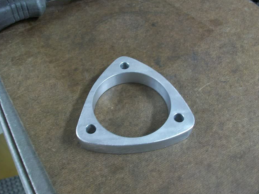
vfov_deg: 40.7
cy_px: 96
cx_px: 139
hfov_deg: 52.6
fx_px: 262
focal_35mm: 35
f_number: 2.8
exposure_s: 1/8
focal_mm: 5.7
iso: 160
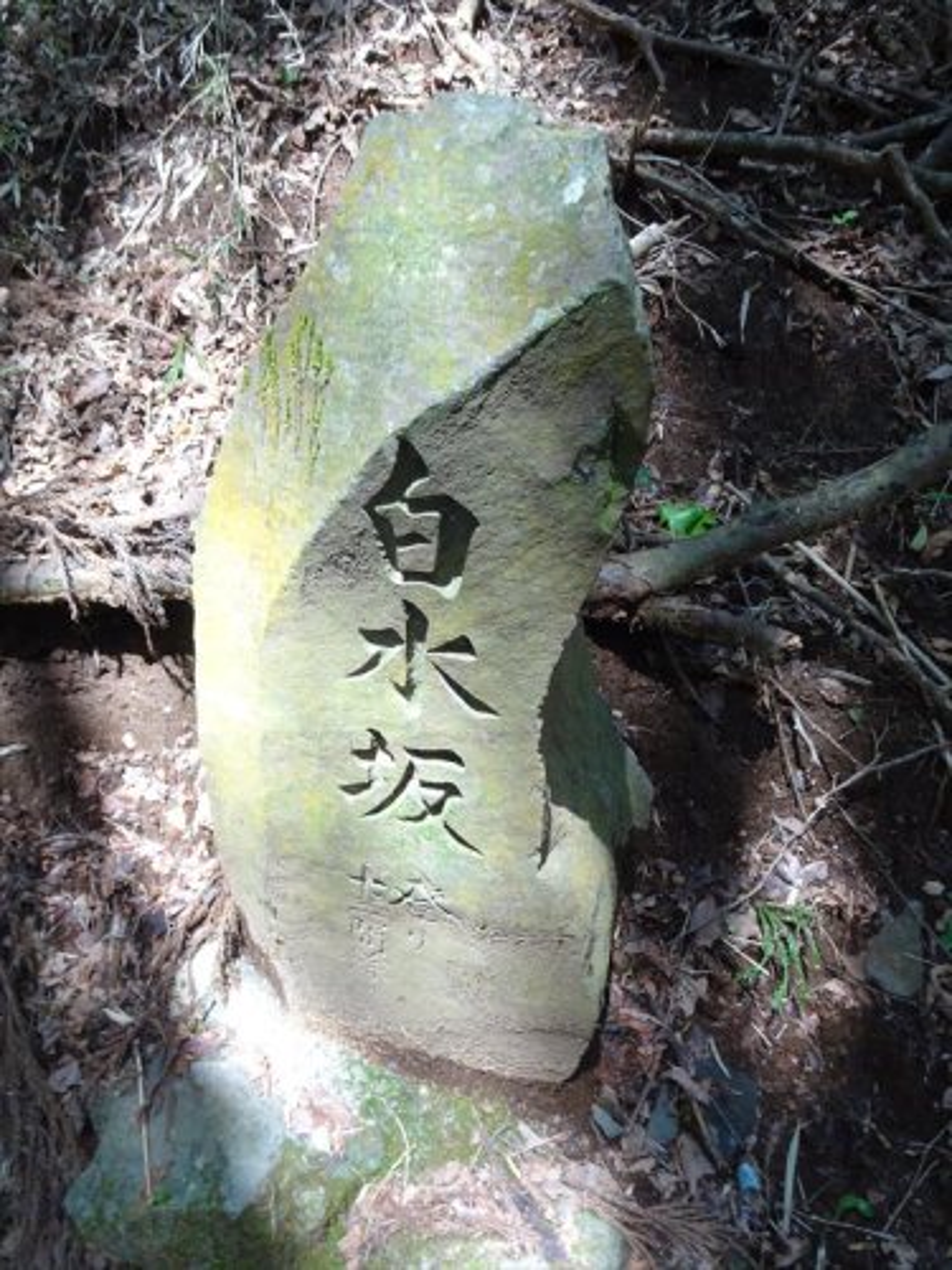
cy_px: 635
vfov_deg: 71.6
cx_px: 476
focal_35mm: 24
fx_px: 880
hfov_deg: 56.8
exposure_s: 1/50
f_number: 3.5
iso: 80
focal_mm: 4.1
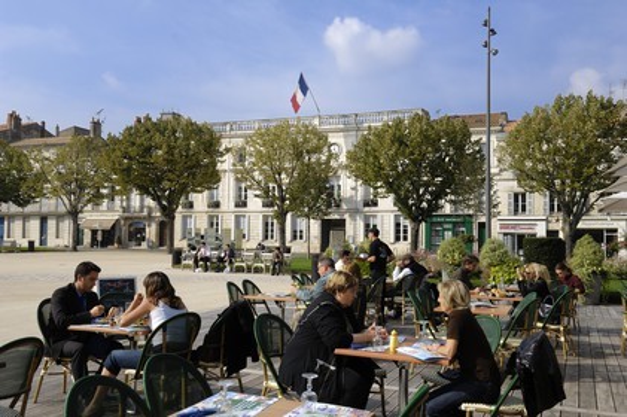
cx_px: 314
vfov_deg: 36.8
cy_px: 208
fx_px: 626
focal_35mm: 36
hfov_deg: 53.2
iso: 100
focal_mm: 24
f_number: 10
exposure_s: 1/160
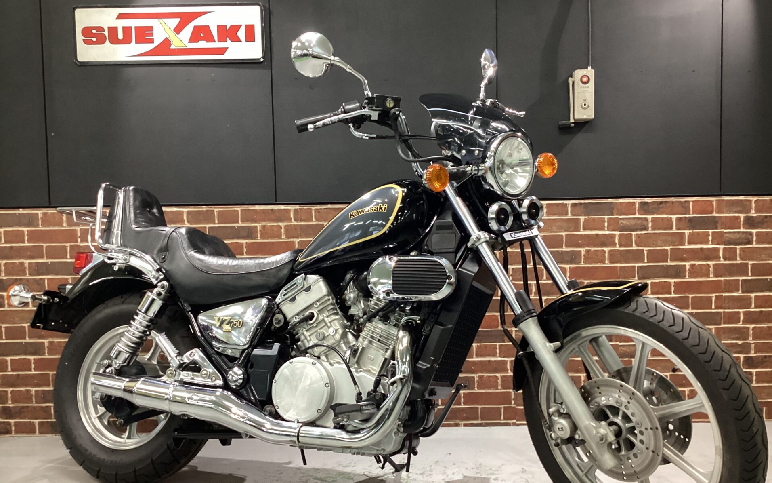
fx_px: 694
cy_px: 287
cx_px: 387
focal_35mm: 33
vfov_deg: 38.2
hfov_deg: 58.1
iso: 320
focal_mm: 3.3
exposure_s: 1/40
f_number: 2.4
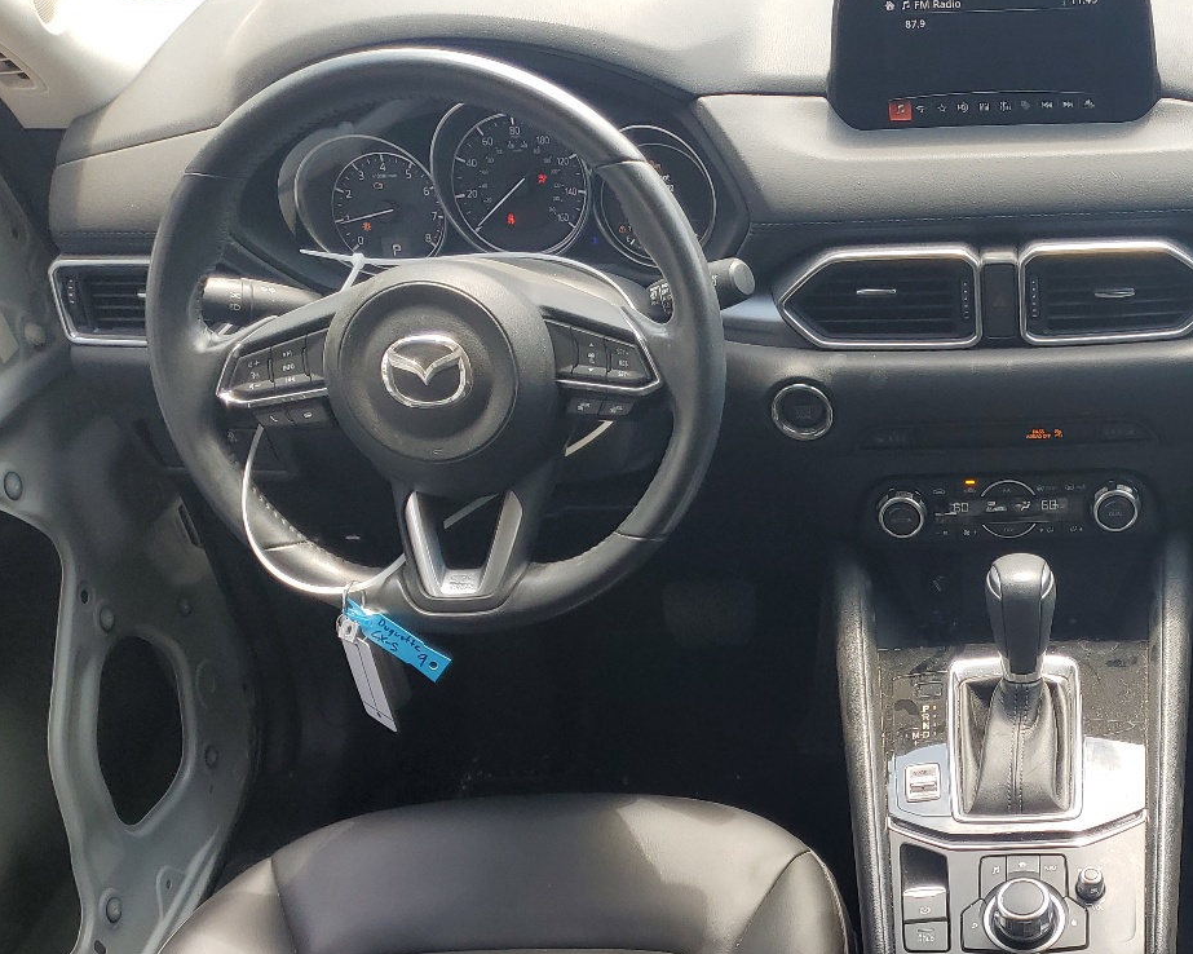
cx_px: 1033
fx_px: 1553
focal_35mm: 44
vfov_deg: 33.6
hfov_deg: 39.5
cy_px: 688
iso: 50
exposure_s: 1/270
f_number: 1.5
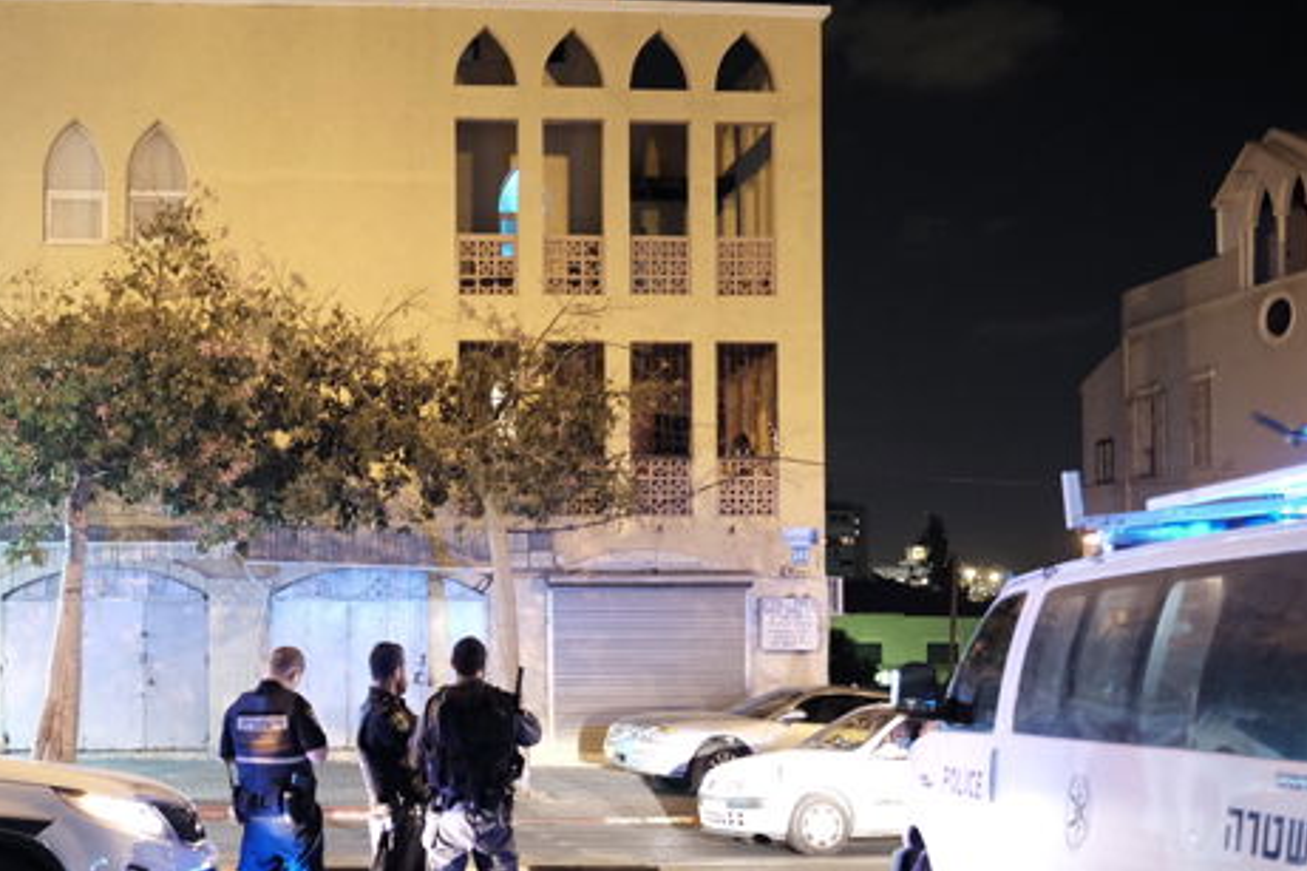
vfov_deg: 24.5
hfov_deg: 35.8
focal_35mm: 55
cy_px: 583
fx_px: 1996
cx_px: 411
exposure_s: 1/30
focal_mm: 23
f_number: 1.4
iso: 2000
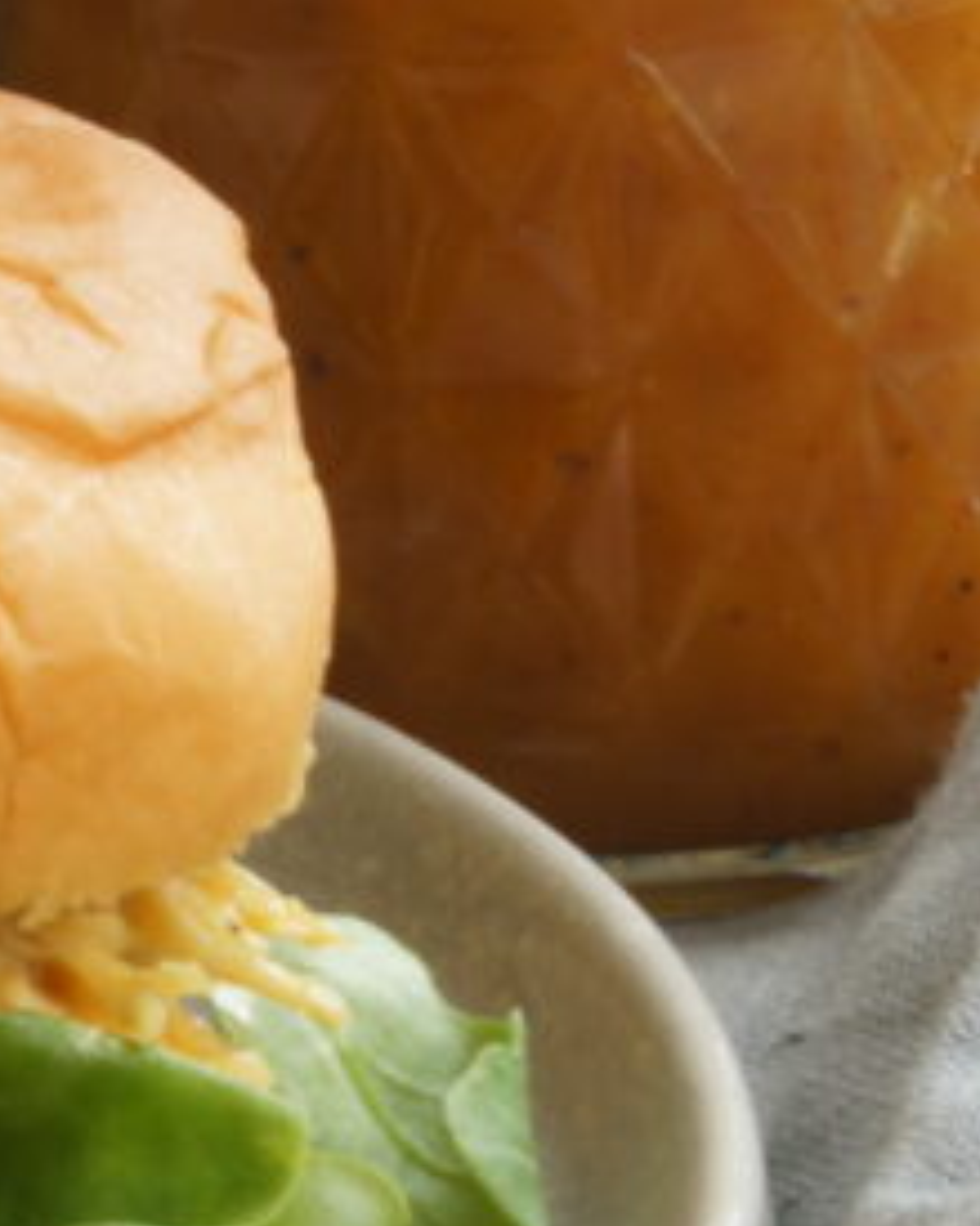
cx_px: -356
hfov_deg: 4.9
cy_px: 175
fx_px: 11427
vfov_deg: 6.1
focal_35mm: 315
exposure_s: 1/1.67
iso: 100
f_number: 32
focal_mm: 60
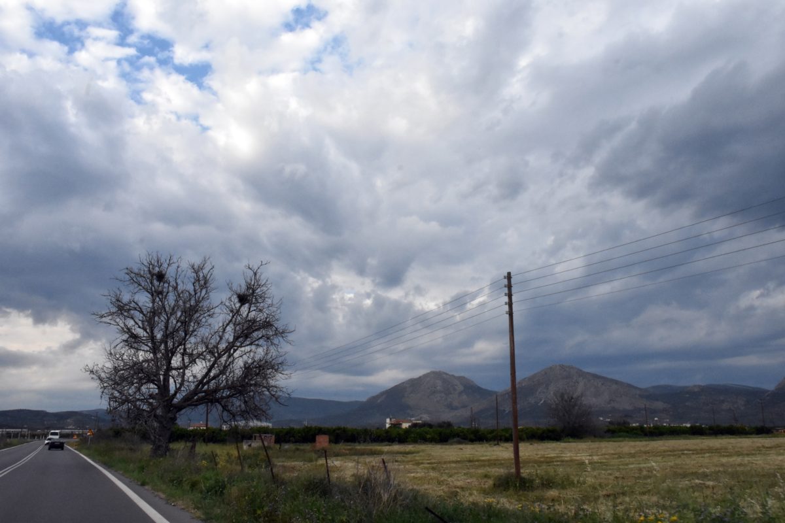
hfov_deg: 61.9
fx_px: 654
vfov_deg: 43.6
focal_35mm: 30
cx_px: 392
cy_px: 262
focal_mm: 20
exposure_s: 1/1000
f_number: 16
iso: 4000
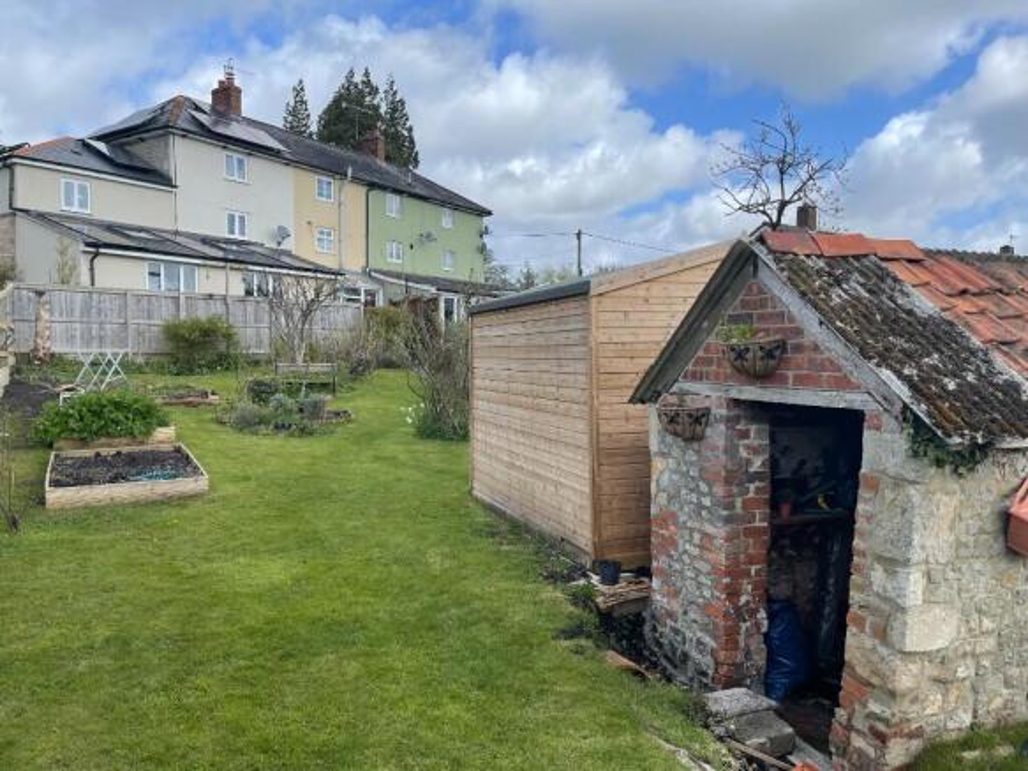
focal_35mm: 26
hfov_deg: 67.3
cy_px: 386
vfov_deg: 53.0
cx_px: 514
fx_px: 772
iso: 32
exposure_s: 1/2387
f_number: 1.6
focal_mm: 5.1
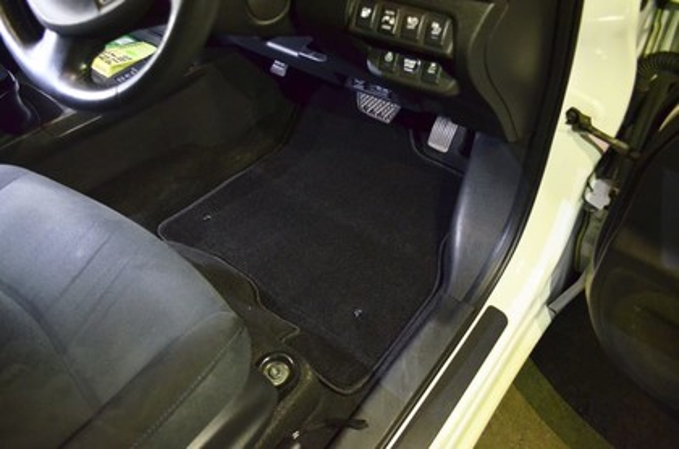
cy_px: 224
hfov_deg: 62.0
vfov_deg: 43.4
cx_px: 340
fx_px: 565
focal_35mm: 30
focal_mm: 20
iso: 2500
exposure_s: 1/30
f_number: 3.8
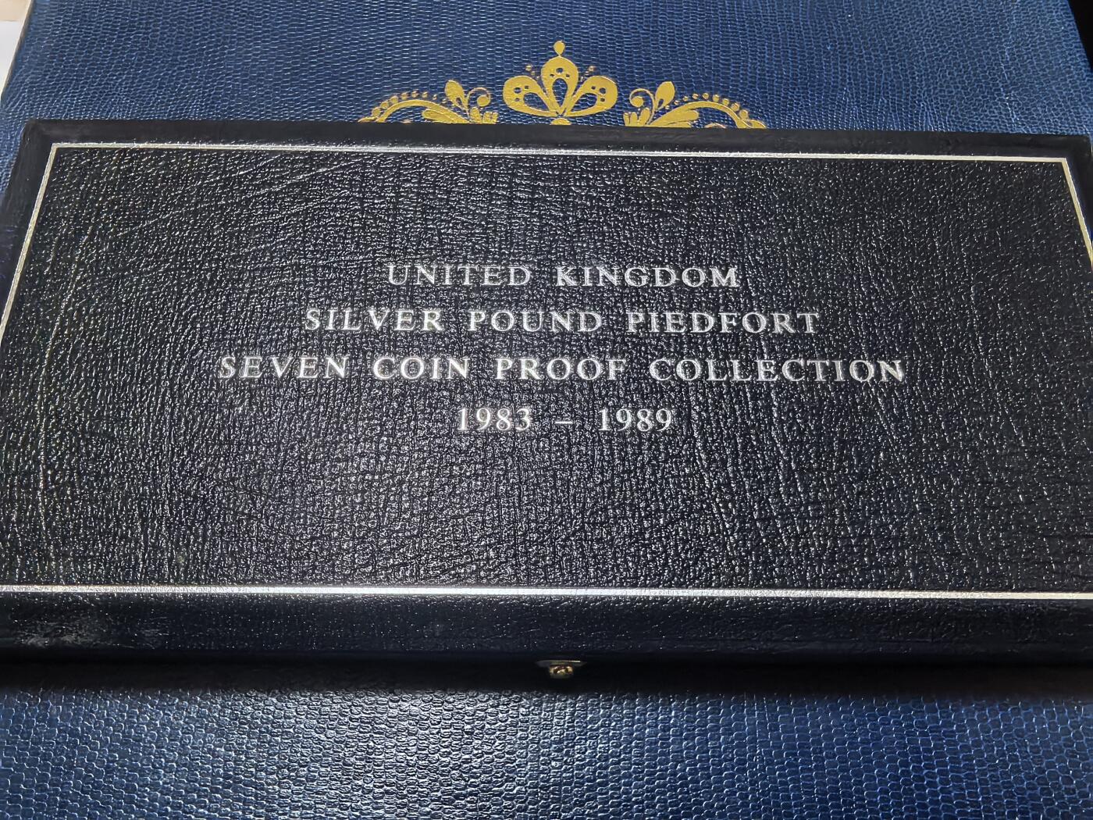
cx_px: 546
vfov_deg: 56.8
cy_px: 410
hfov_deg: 71.6
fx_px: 758
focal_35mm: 24
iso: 400
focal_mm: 1.68
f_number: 2.2
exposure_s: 1/25
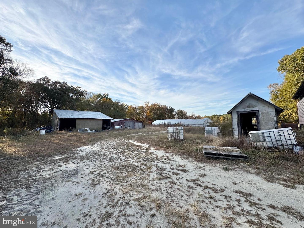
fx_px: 123
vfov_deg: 85.7
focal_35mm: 14
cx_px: 152
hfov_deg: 102.1
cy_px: 114
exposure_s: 1/1420
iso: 50
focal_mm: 2.22
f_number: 2.2
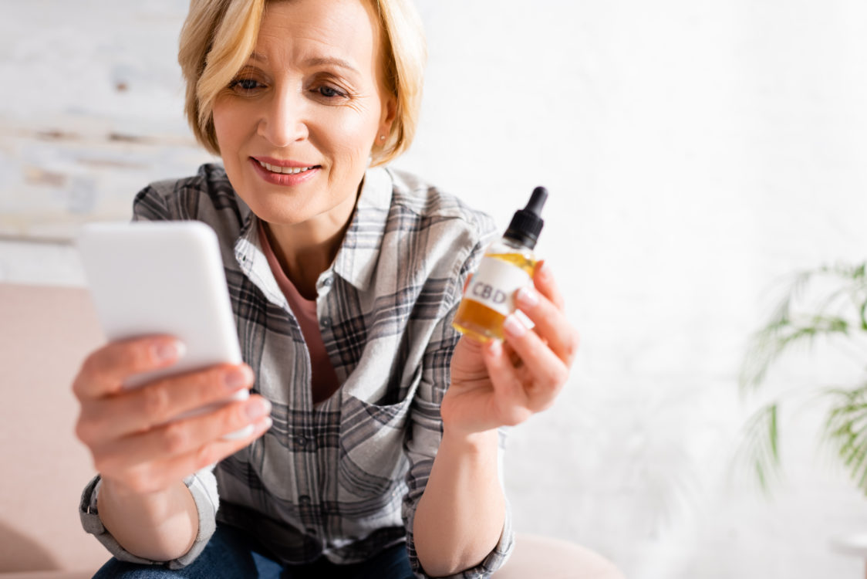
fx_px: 843
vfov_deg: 37.9
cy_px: 290
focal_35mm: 35
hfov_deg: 54.4
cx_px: 434
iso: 125
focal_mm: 35
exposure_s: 1/200
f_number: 3.2
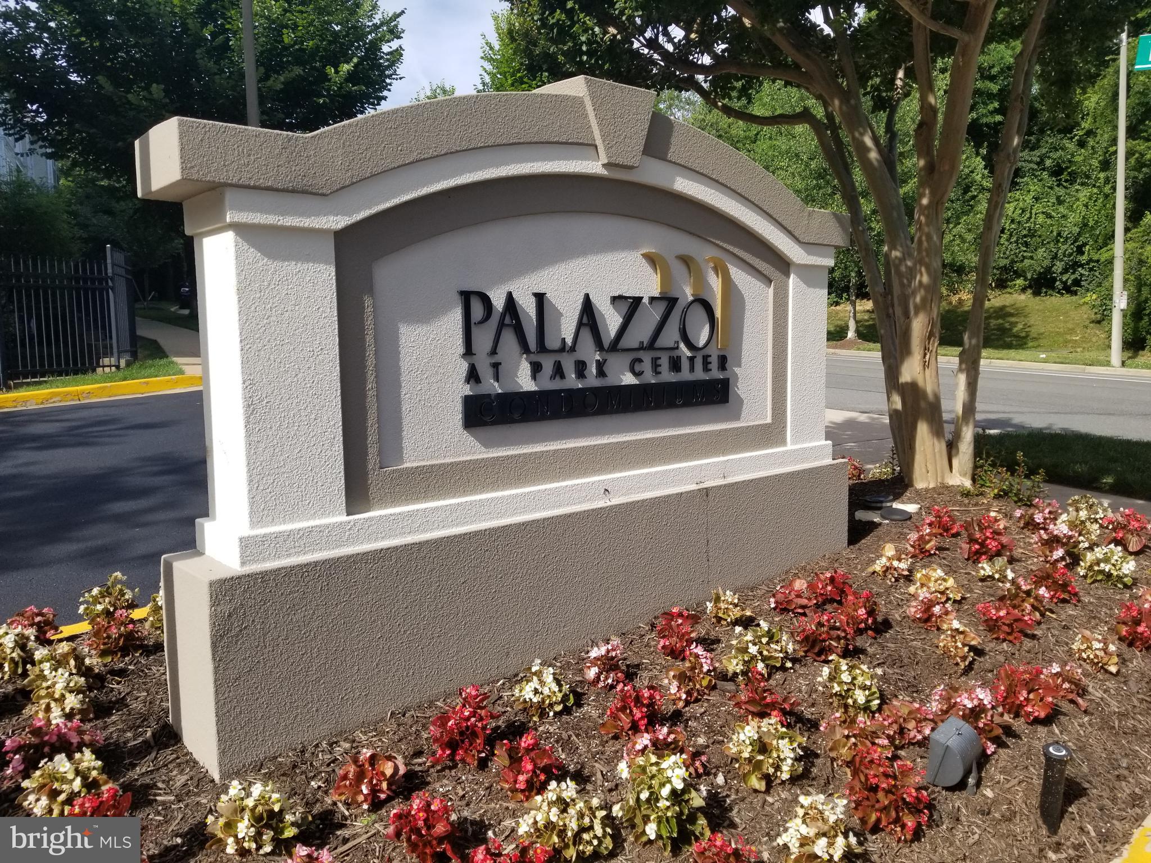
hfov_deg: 67.3
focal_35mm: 26
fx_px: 865
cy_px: 432
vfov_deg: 53.1
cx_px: 576
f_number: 1.7
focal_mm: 4.3
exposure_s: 1/1632
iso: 50
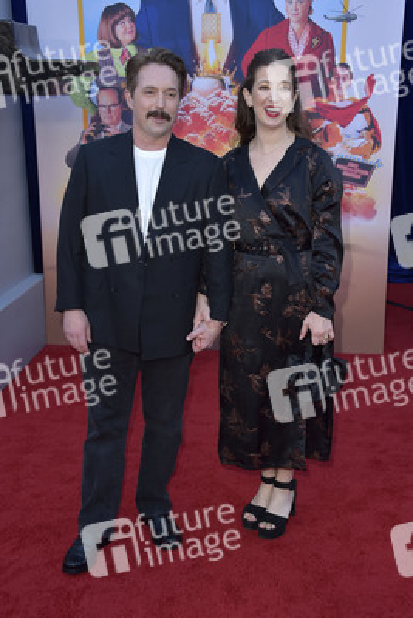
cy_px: 309
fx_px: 756
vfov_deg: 44.5
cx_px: 206
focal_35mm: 44
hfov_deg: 30.5
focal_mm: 44
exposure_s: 1/250
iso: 320
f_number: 6.3
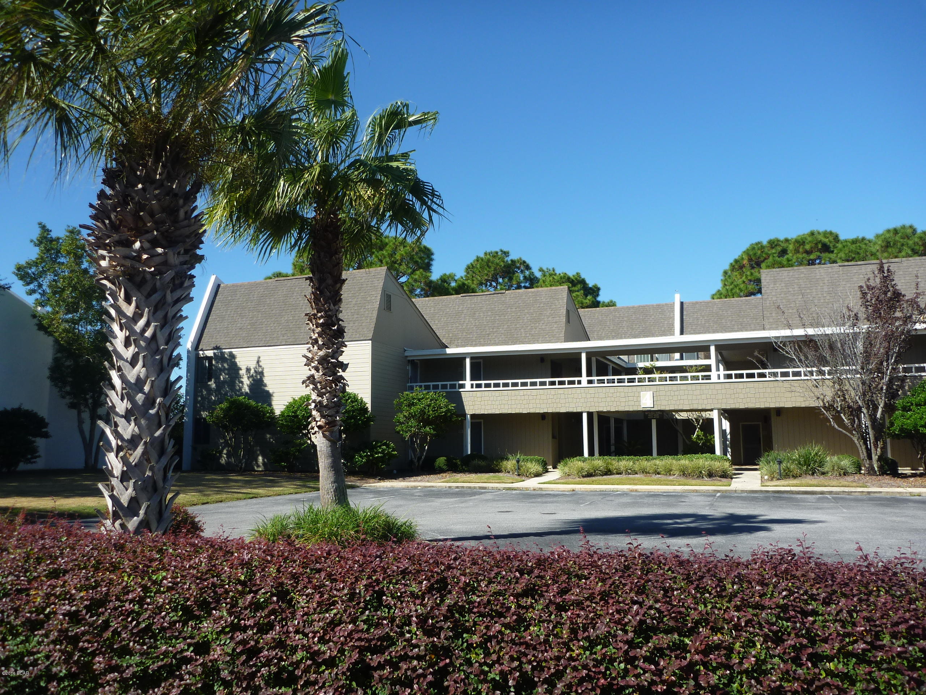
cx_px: 463
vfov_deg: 49.7
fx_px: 749
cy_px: 348
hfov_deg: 63.4
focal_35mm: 28
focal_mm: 4.9
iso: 80
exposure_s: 1/640
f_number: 3.3
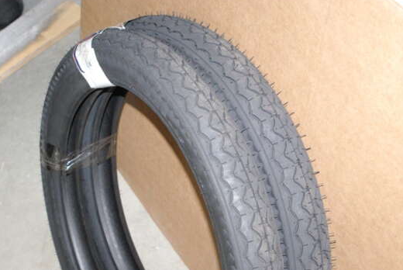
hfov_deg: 33.4
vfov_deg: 22.7
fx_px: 672
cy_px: 151
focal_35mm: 60
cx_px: 194
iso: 1600
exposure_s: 1/45
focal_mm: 35
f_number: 8
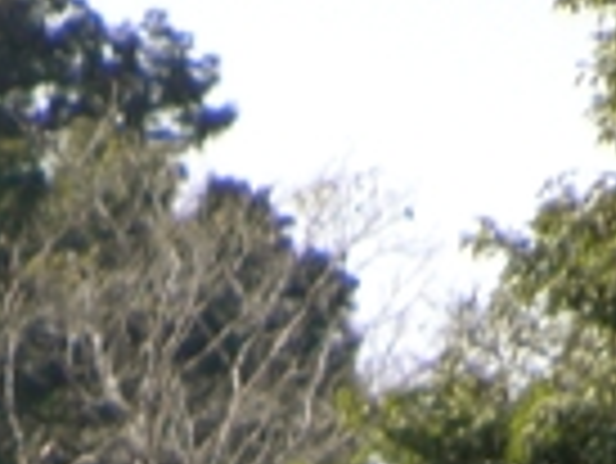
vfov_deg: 0.4
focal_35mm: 3956
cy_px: 1338
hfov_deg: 0.5
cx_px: 117
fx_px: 70460
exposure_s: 1/320
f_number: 5
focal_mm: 119.6
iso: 125
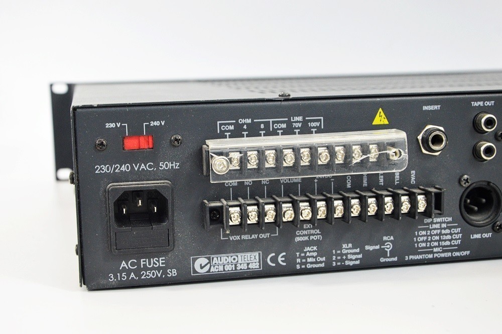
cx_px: 251
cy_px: 167
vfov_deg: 22.6
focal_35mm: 60
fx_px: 836
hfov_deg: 33.4
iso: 1600
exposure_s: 1/100
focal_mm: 40
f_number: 7.1
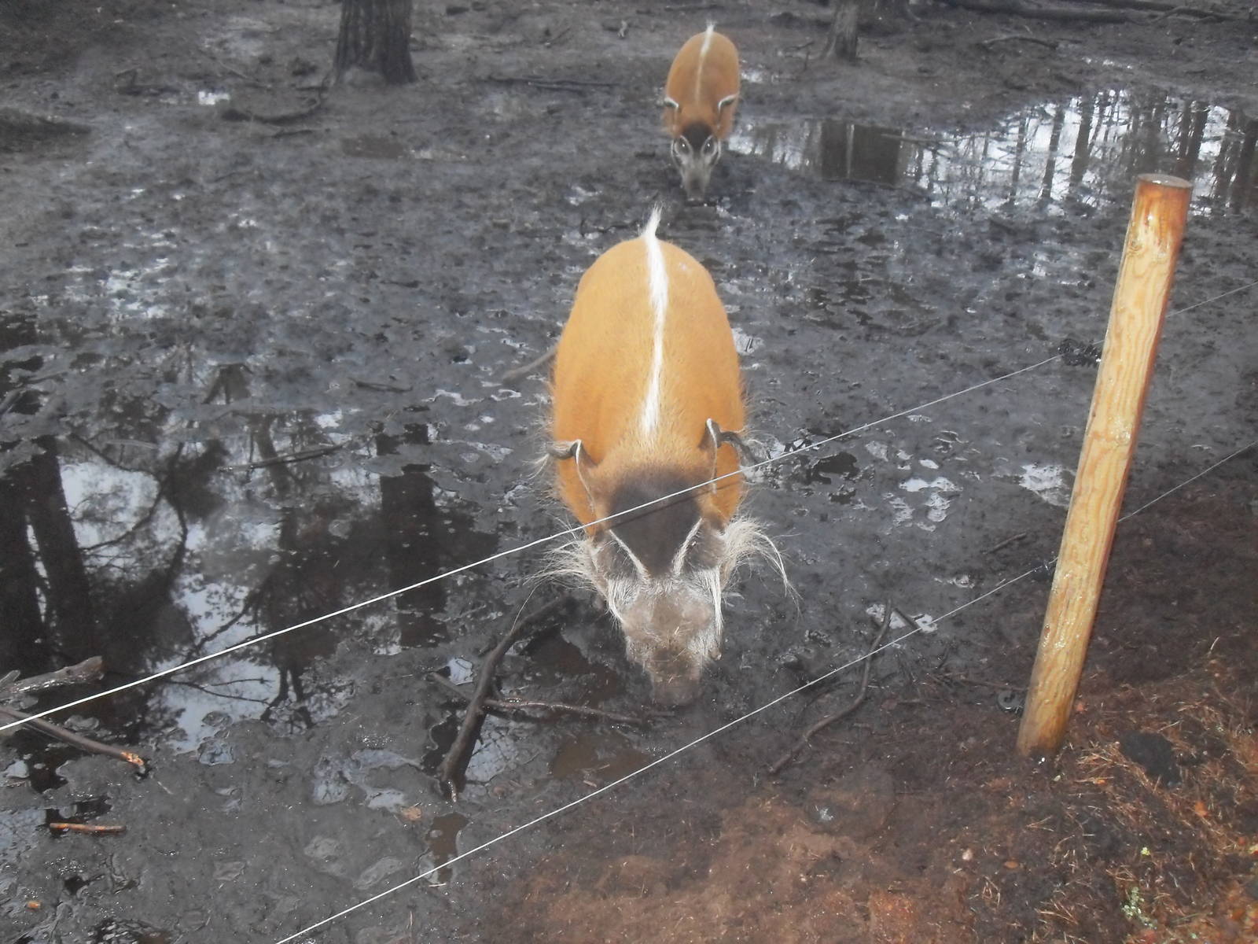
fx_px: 1345
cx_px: 629
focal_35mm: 37
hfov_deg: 50.1
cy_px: 472
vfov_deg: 38.7
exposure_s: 1/45
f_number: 2.8
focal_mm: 6.3
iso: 320
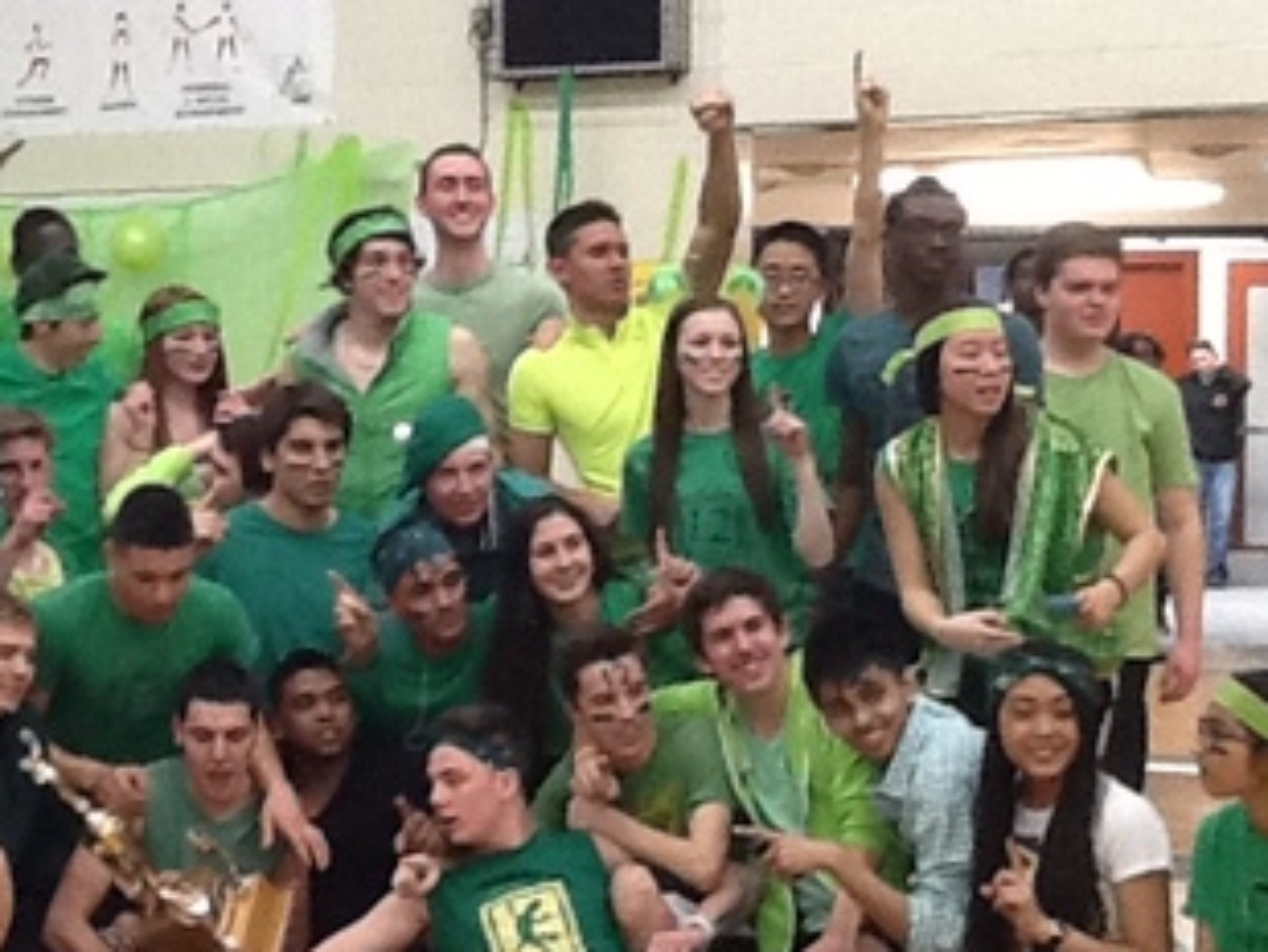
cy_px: 509
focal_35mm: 91
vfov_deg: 16.2
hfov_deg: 21.3
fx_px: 3335
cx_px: 259
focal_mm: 2.03
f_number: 2.4
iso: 160
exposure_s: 1/30
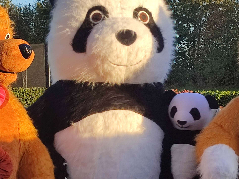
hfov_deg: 36.8
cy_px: 131
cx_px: 137
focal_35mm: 52
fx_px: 359
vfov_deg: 27.7
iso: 50
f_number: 1.9
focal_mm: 6.04
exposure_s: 1/355
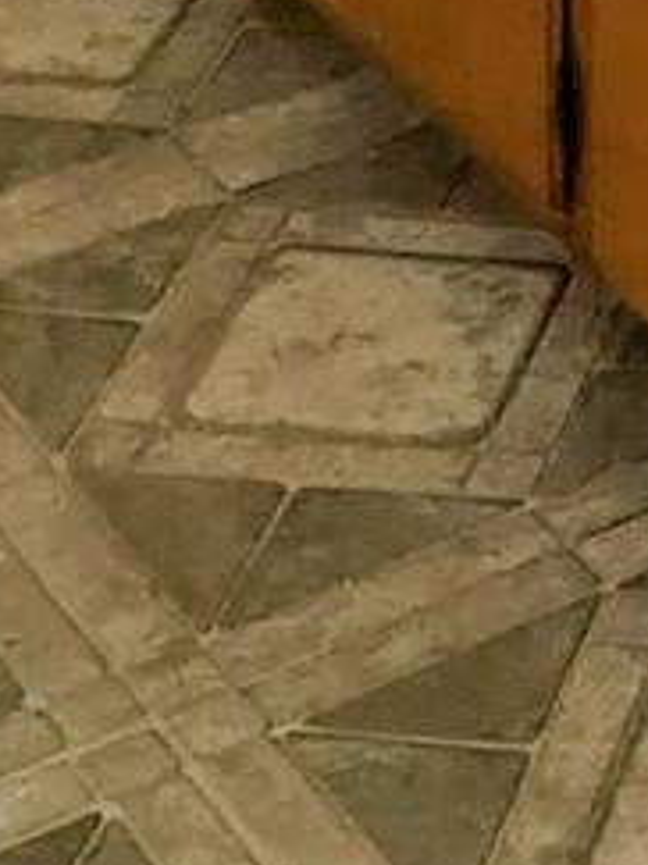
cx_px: 1616
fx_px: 4272
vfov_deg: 9.9
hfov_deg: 8.0
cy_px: -1306
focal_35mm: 171
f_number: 1.8
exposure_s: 1/78.5
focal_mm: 4.44
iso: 175
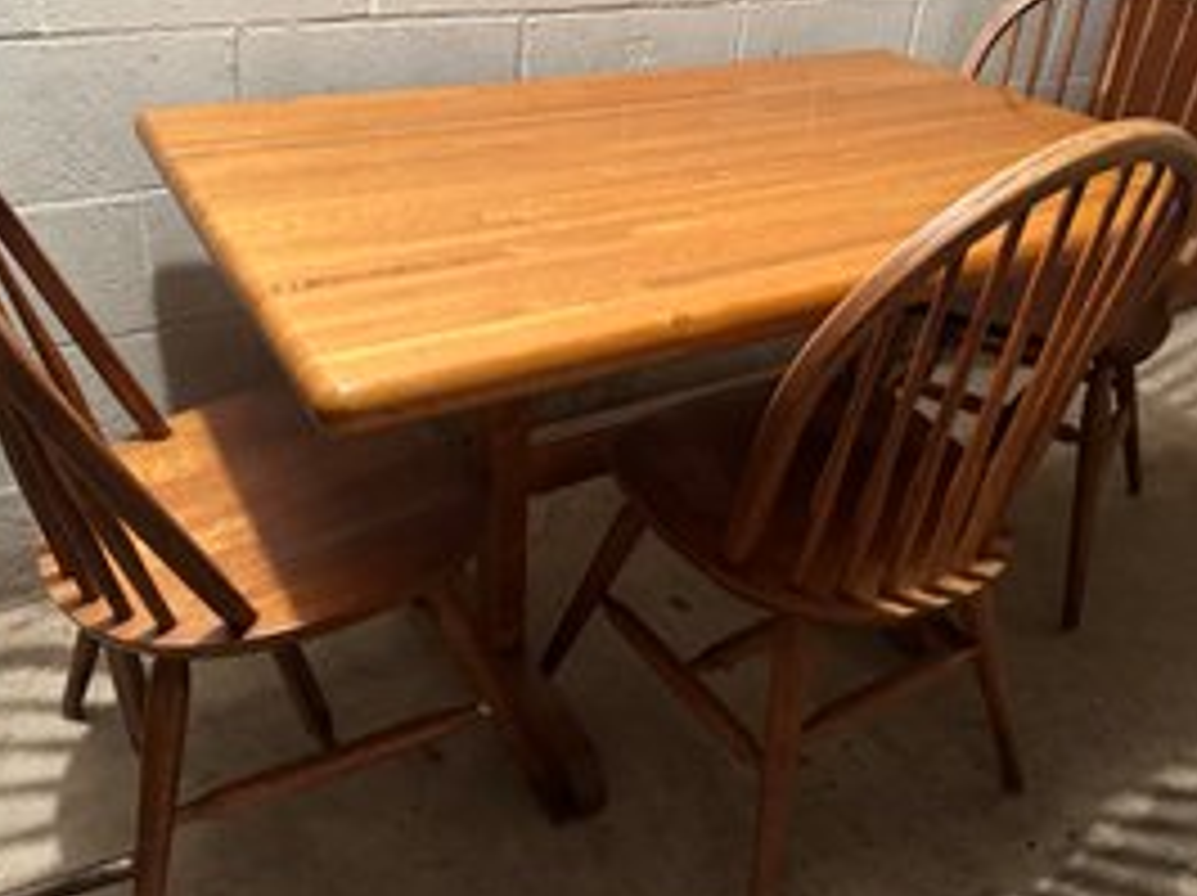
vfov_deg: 45.2
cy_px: 376
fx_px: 1071
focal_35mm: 31
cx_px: 637
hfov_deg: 58.3
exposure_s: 1/40
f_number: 1.78
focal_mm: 6.86
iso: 640
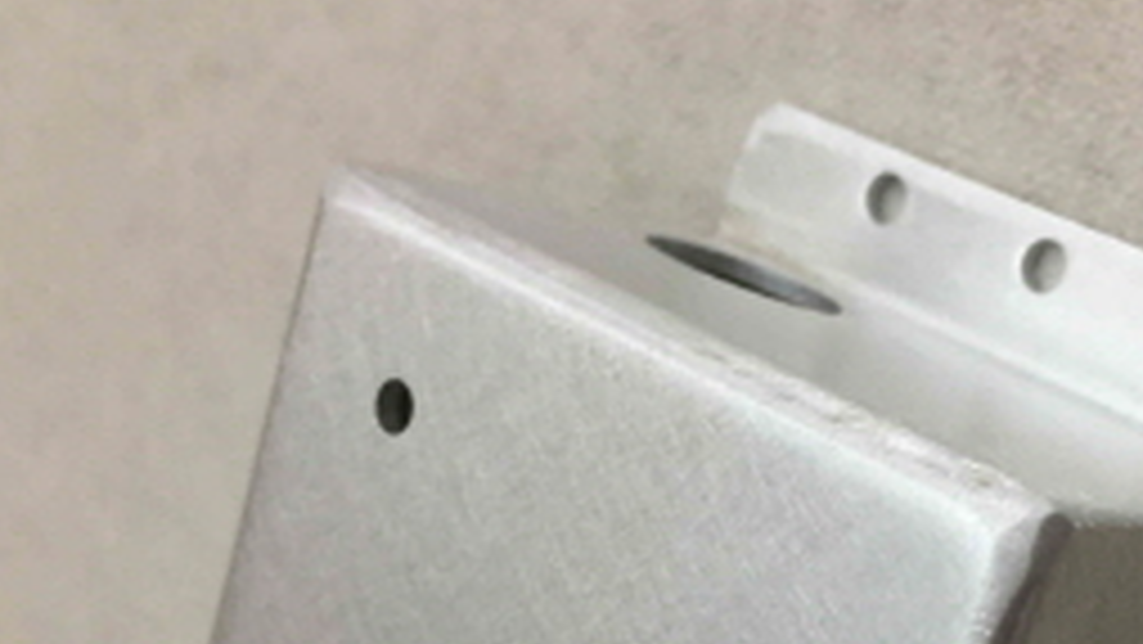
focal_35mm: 65
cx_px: 828
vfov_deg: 17.7
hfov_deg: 31.9
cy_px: 766
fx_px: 1970
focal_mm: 4.15
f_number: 2.2
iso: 100
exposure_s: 1/30
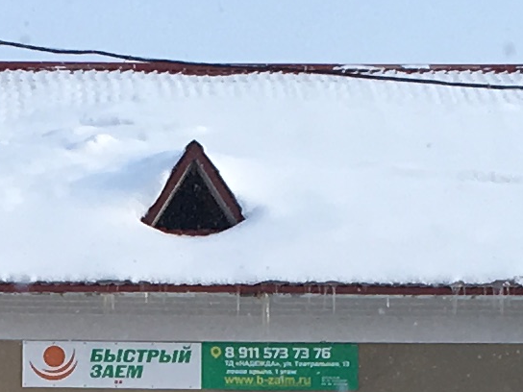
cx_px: 51
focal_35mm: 215
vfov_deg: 6.7
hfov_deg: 9.2
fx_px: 3248
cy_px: 780
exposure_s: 1/1040
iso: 25
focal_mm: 4.15
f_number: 2.2
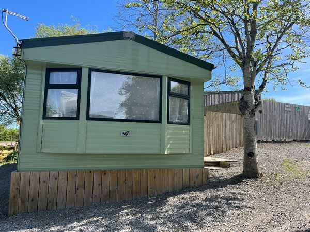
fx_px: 233
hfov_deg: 67.3
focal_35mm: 26
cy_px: 116
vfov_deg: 53.1
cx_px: 155
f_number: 1.6
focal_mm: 5.1
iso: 50
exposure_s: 1/1672
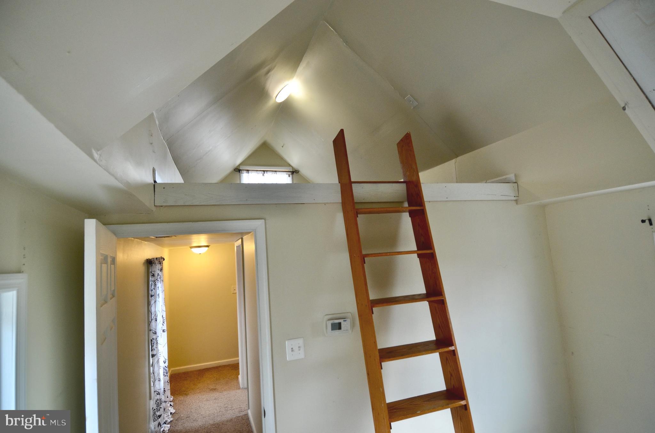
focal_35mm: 36
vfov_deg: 36.7
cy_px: 216
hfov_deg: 53.2
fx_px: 654
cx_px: 328
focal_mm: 24
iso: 400
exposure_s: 1/80
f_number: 4
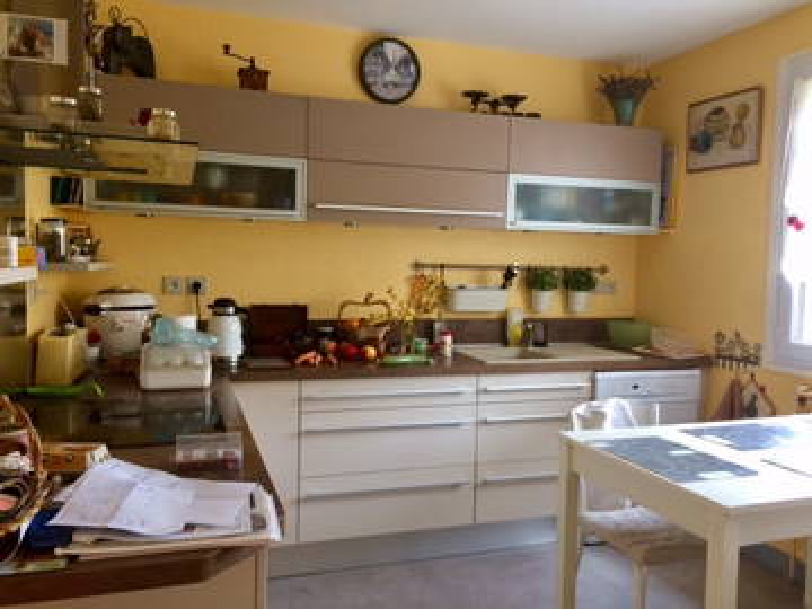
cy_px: 304
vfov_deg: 48.2
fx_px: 680
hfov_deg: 61.7
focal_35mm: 29
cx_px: 406
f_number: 2.2
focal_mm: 4.15
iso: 64
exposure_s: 1/33
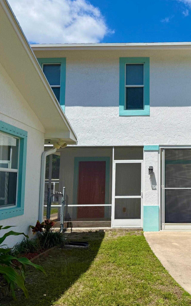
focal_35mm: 36
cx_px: 170
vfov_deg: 54.0
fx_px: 300
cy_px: 148
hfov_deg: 33.6
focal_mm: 6.76
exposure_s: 1/7353
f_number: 1.78
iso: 80
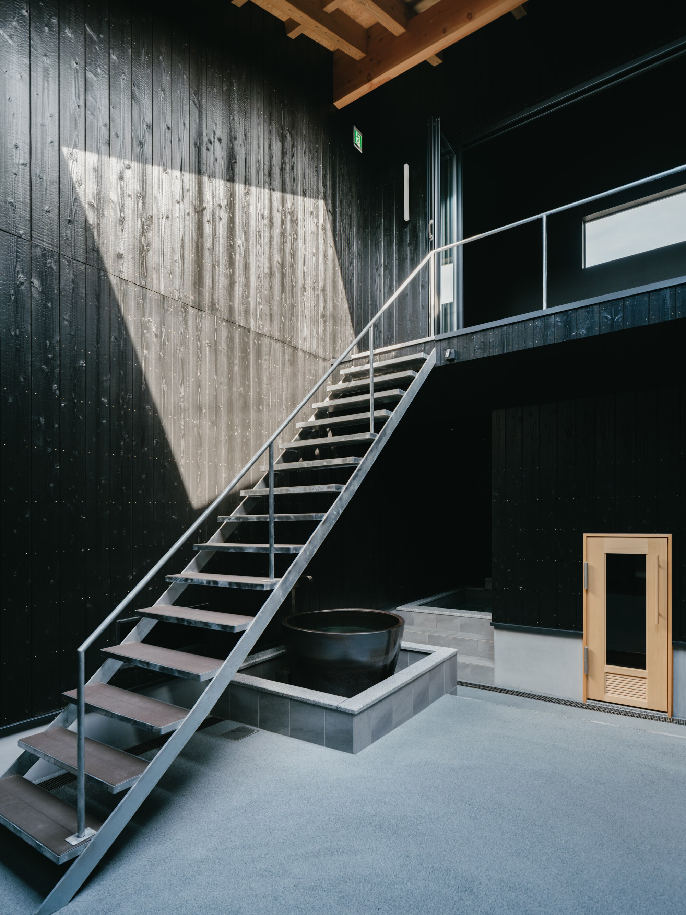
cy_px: 458
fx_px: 502
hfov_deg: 68.7
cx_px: 343
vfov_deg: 84.7
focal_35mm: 19
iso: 1000
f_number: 6.3
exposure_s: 1/400
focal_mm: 24
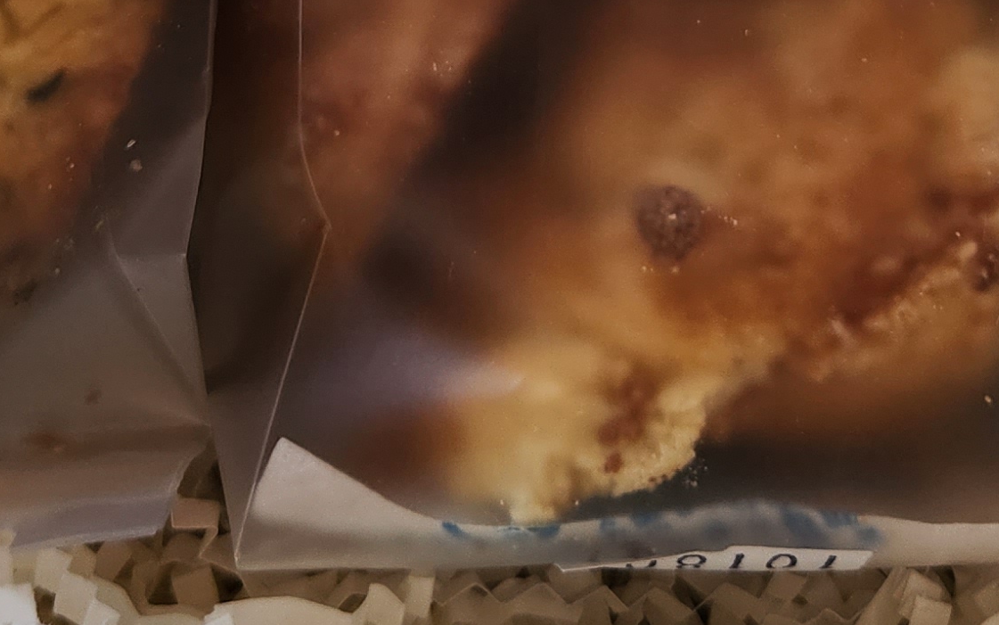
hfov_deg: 23.7
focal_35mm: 87
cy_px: -426
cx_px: 633
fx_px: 2369
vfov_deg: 13.7
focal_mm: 5.4
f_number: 1.8
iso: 64
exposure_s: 1/180
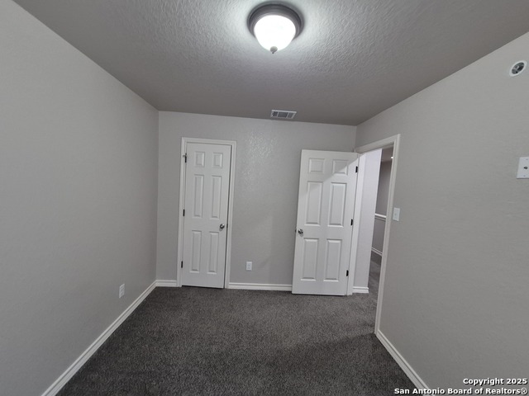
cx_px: 264
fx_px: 199
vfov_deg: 89.9
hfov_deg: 106.2
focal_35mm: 13
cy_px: 198
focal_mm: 1.74
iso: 320
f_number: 2.2
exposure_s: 1/60
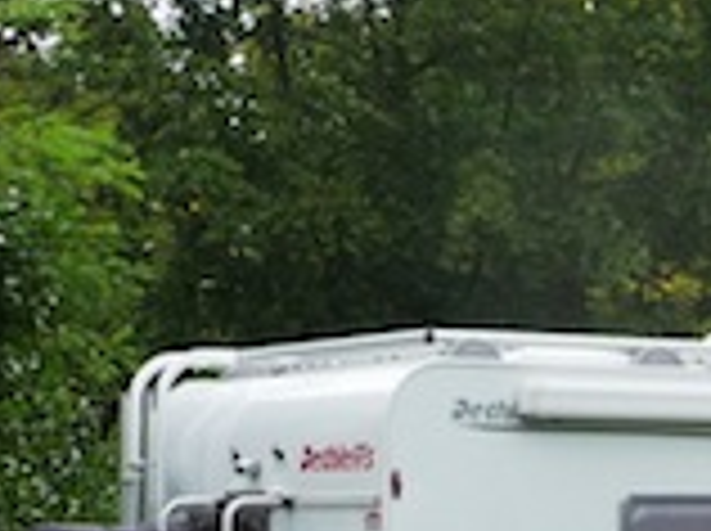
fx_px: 2912
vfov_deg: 10.4
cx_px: 1107
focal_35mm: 142
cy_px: 454
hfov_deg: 13.1
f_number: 3.3
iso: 100
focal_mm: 4.7
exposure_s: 1/250
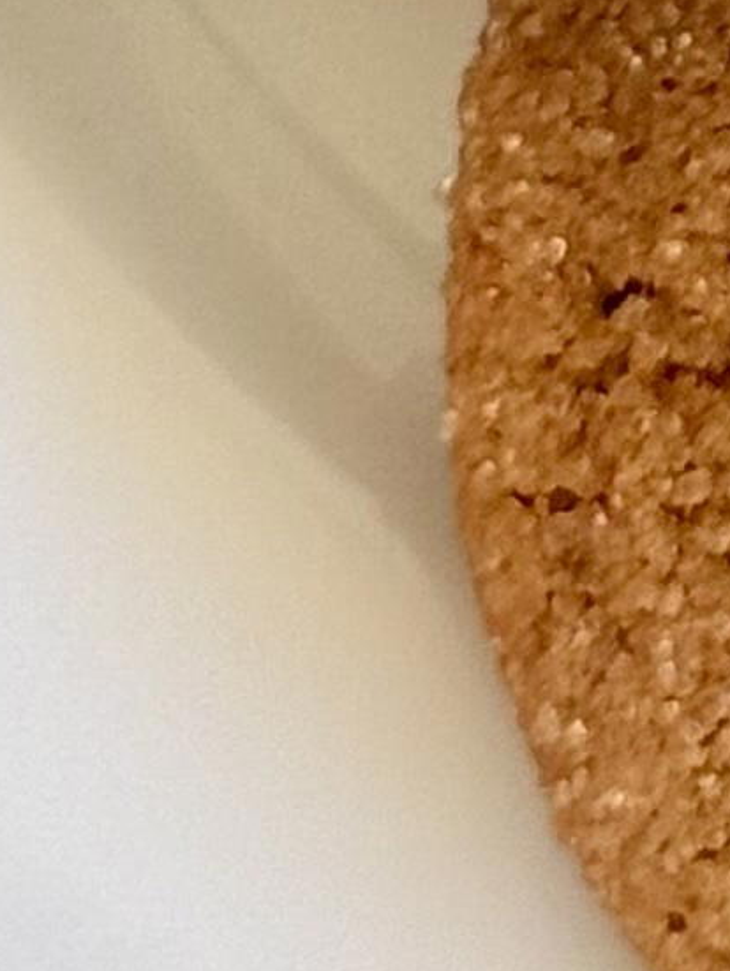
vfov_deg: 5.6
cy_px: -657
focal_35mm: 351
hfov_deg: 4.1
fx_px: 9858
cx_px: 2081
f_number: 1.78
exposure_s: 1/60
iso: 160
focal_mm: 6.76
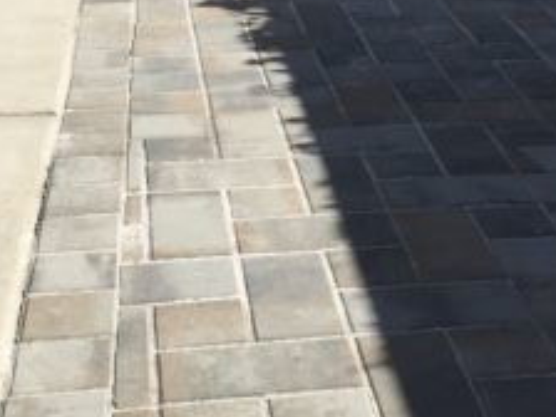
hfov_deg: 24.1
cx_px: 334
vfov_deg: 17.9
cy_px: 26
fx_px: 1301
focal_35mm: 81
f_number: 2.2
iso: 32
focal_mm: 4.15
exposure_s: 1/1799
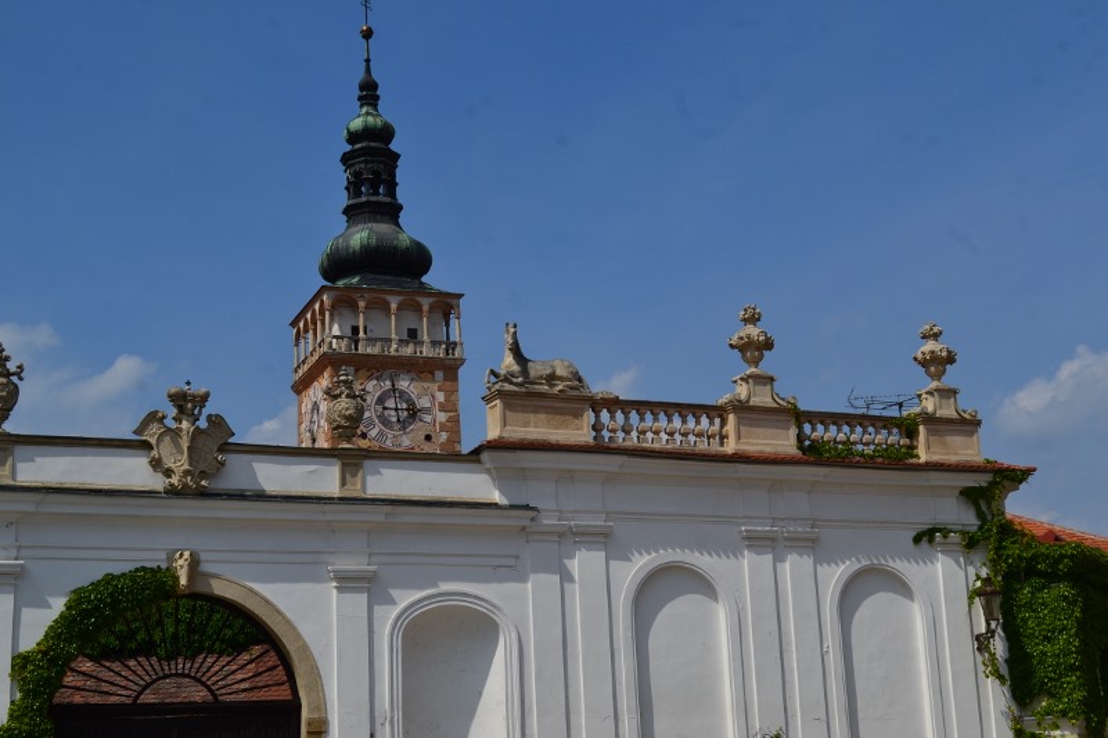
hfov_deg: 37.9
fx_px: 1615
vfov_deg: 25.7
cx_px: 554
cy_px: 369
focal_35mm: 52
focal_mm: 35
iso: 160
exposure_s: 1/500
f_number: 11
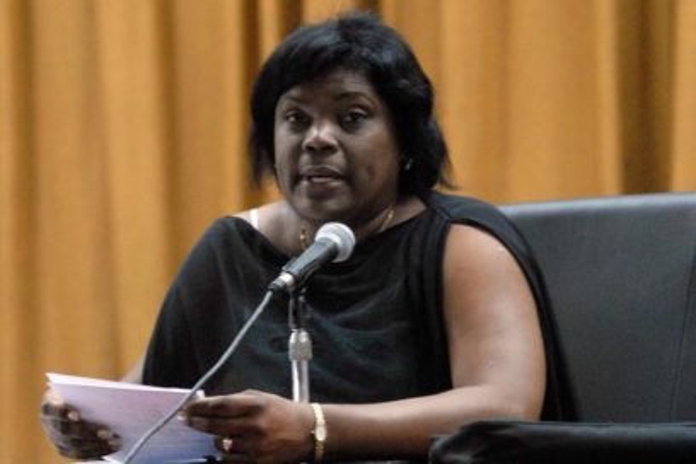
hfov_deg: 9.5
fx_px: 4205
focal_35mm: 218
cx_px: 348
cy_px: 232
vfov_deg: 6.3
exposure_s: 1/25
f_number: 4.5
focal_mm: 145
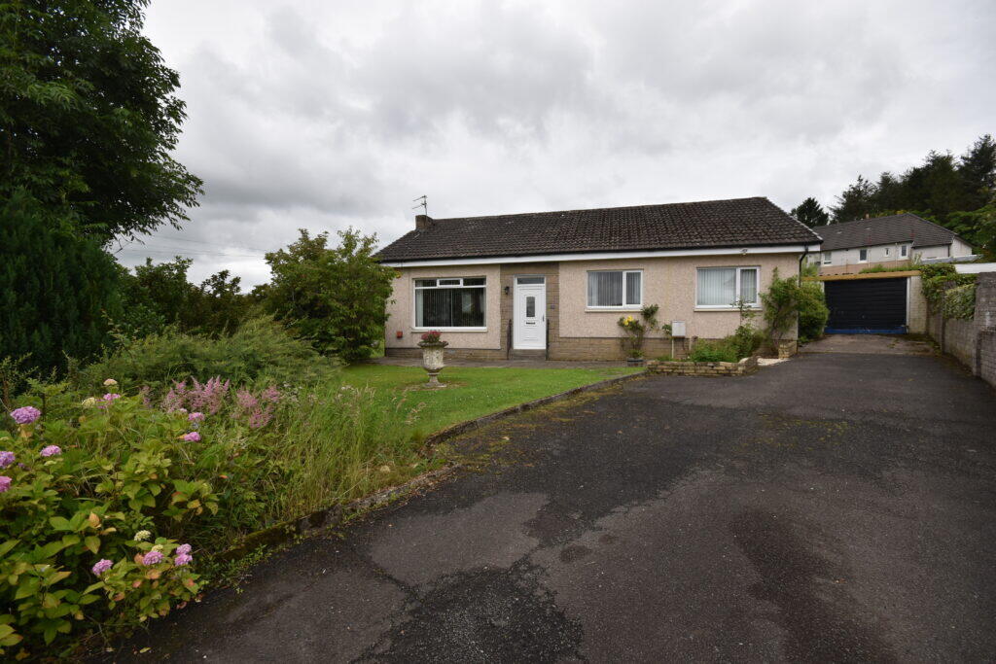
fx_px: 415
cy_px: 332
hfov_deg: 100.4
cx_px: 498
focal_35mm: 15
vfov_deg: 77.3
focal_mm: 10
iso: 200
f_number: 8
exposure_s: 1/250
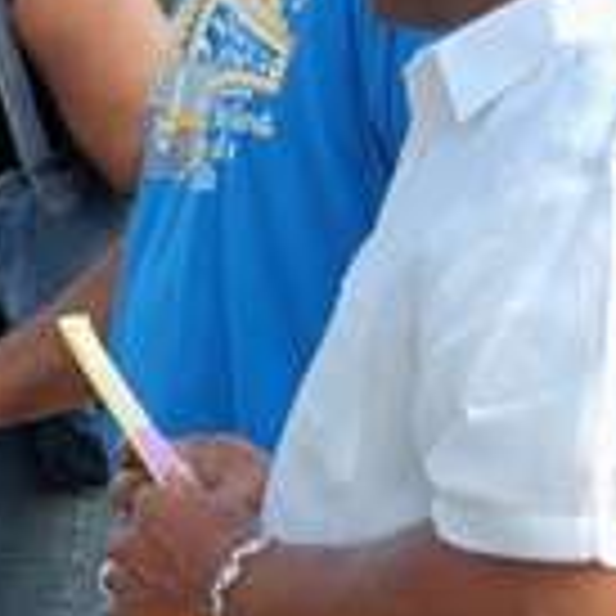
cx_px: -252
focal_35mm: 227
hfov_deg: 7.6
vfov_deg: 7.7
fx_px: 4570
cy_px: 180
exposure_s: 1/500
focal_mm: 55
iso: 360
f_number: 4
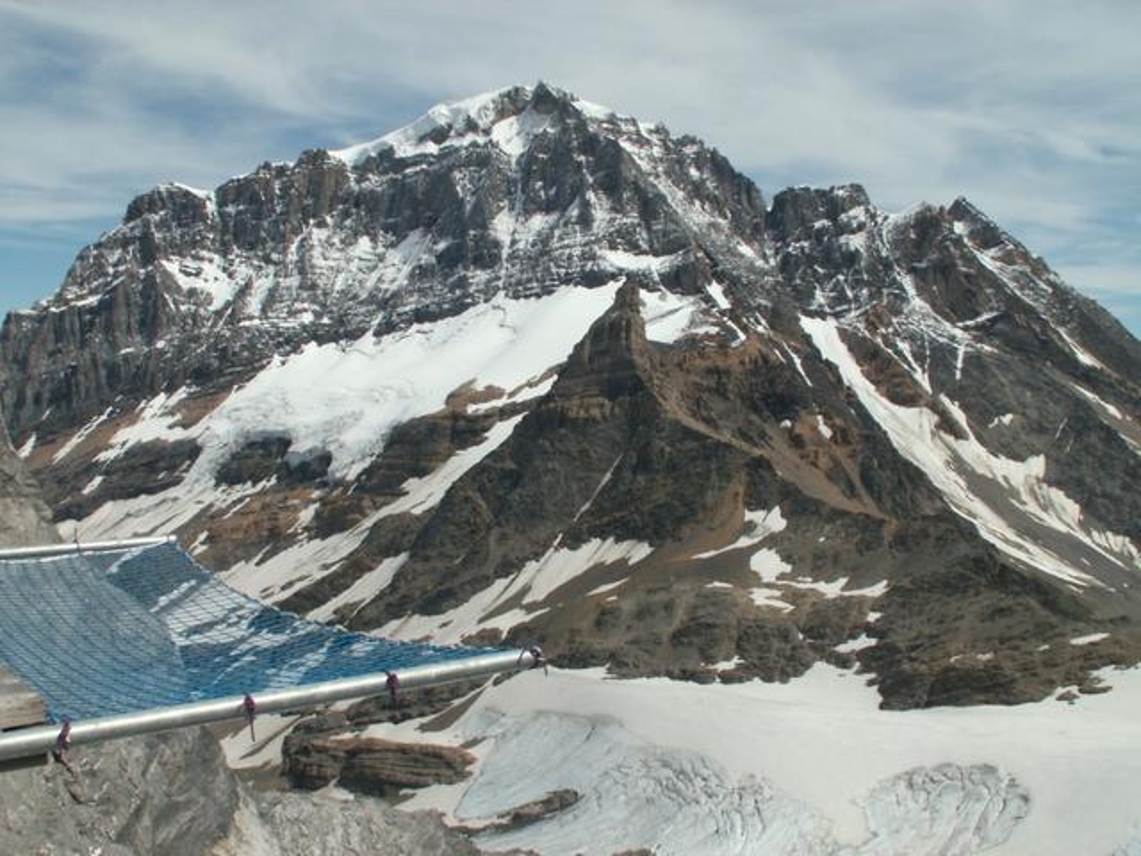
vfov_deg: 40.7
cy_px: 428
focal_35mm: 35
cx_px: 570
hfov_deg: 52.6
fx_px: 1154
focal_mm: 5.86
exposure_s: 1/250
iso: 50
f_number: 8
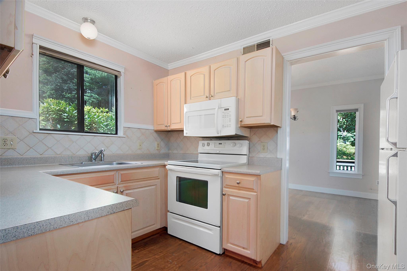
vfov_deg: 77.2
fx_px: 169
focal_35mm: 15
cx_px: 204
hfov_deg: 100.4
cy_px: 136
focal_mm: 10
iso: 200
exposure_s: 1/50
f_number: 14
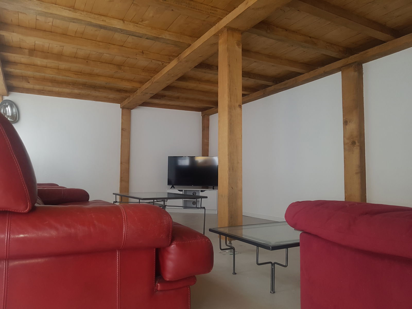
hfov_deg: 67.3
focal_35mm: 26
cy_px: 154
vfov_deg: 53.1
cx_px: 206
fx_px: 309
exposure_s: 1/60
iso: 80
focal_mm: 4.2
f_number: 1.7
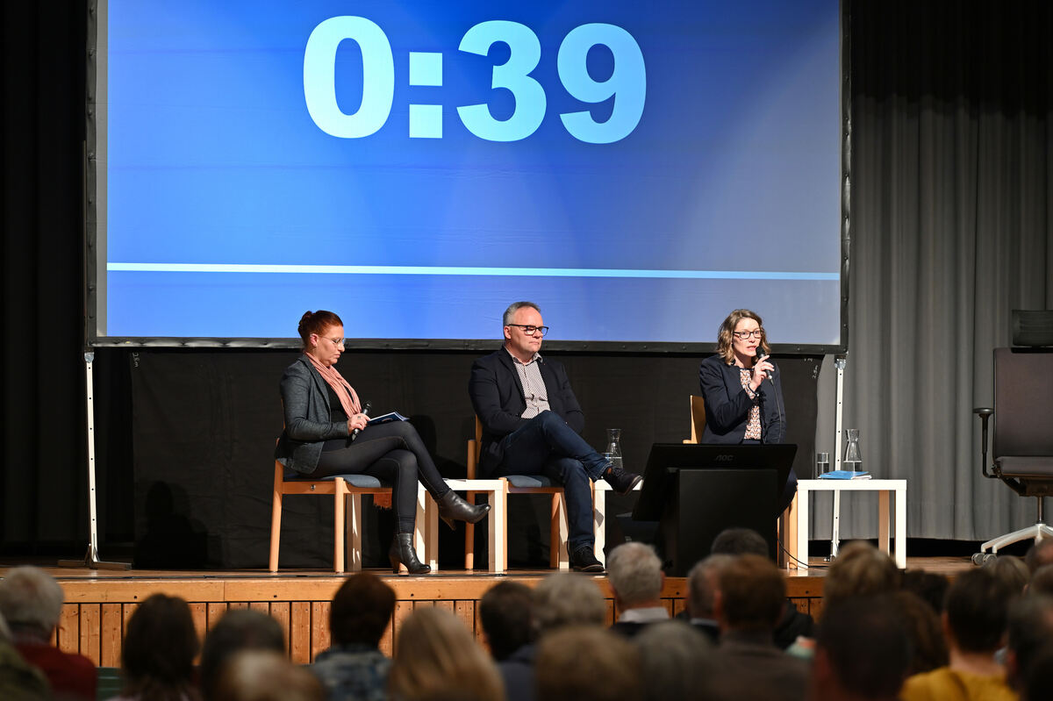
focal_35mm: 185
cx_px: 526
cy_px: 350
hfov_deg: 11.1
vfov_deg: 7.4
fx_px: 5409
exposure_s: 1/40
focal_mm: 185
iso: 800
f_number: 4
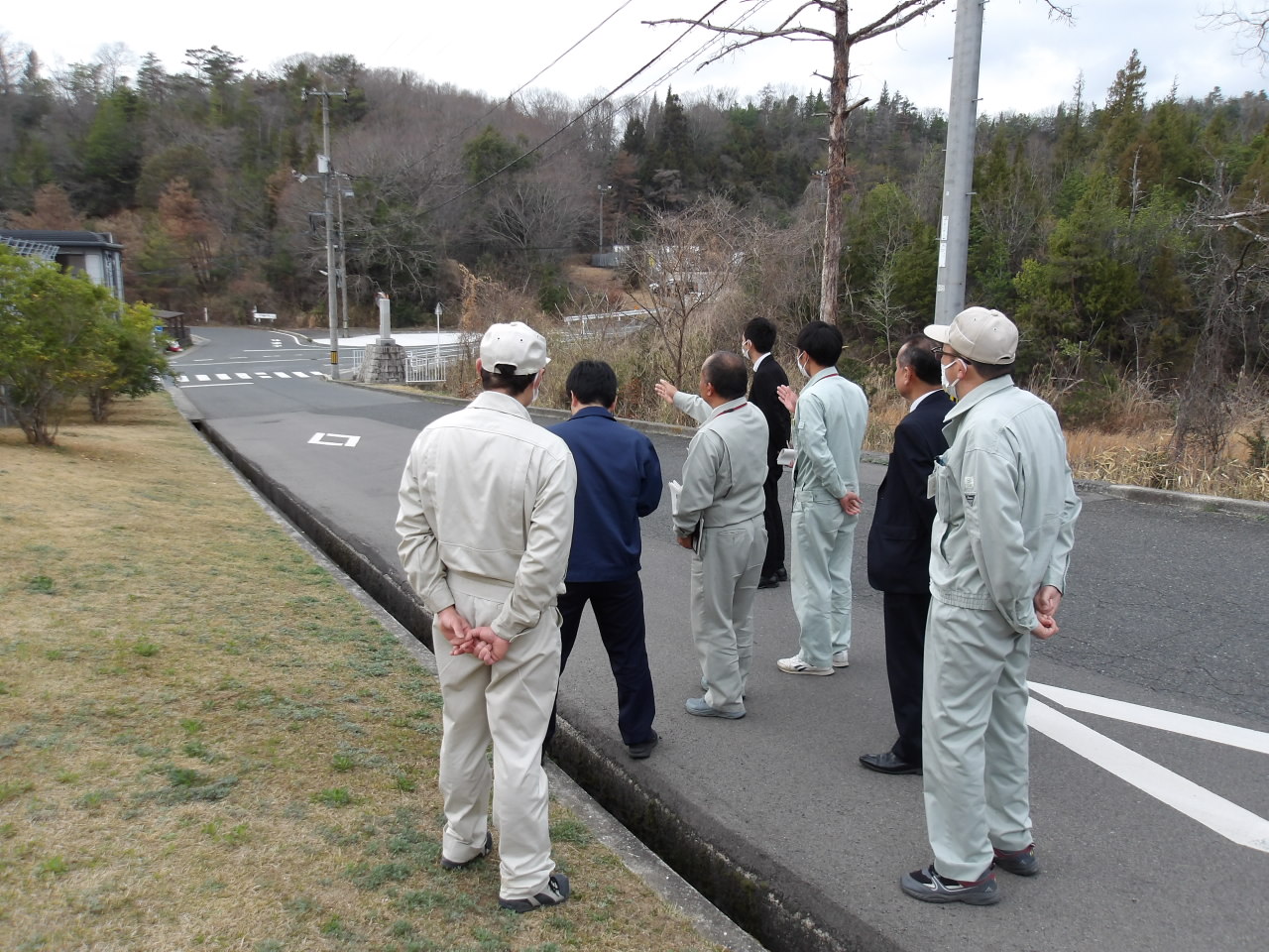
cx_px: 634
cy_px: 476
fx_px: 990
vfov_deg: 51.4
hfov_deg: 65.3
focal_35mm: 27
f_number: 3
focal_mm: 4.9
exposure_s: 1/157
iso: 100
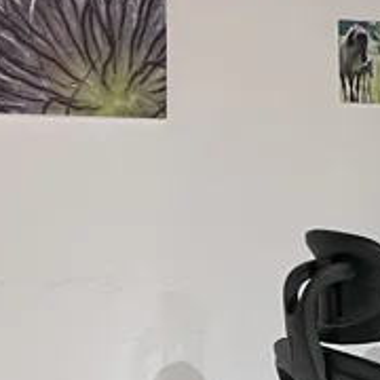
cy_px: 209
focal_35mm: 102
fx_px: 1267
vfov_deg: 17.1
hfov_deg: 16.8
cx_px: 350
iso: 500
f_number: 1.5
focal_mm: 5.7
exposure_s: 1/50
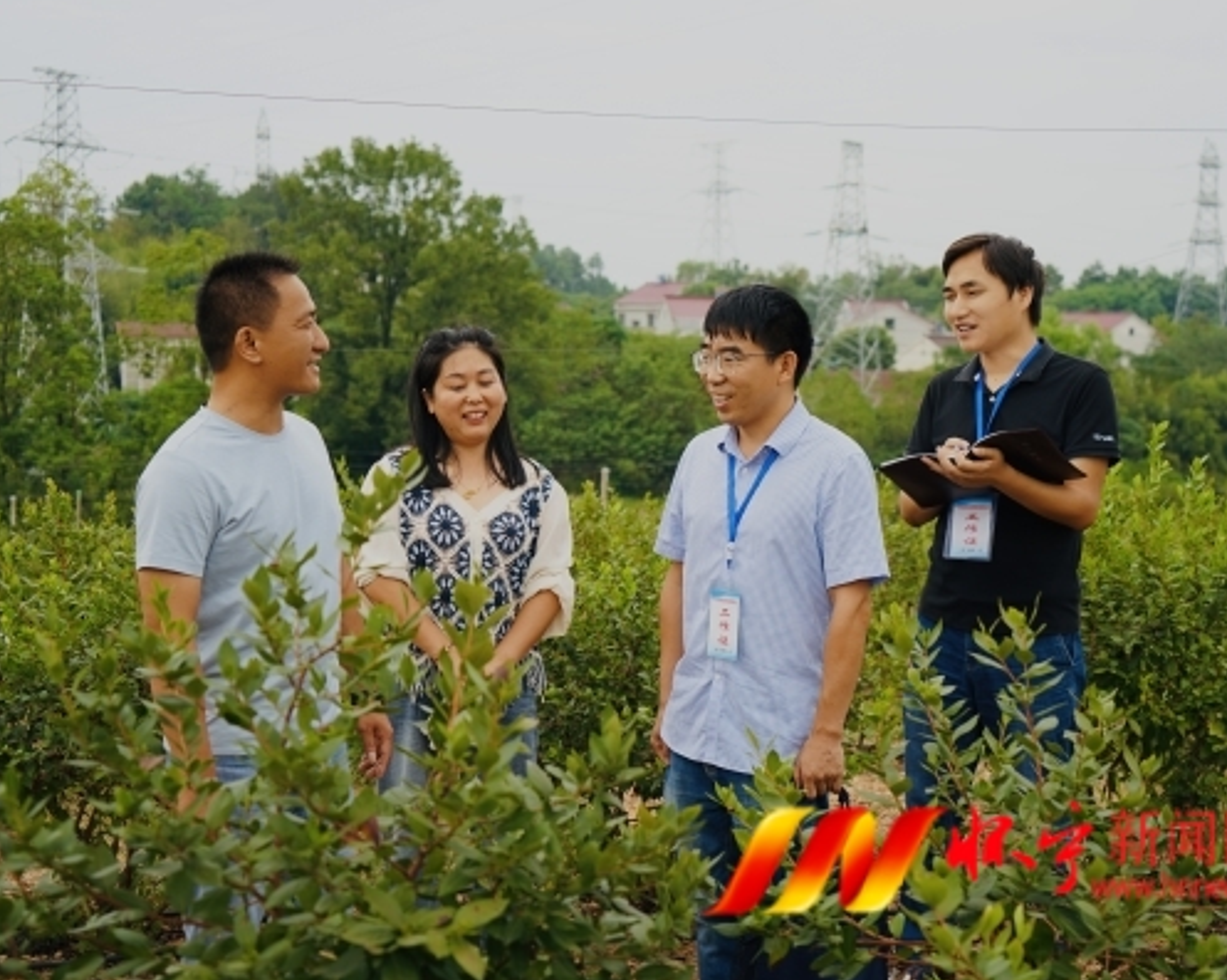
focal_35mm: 50
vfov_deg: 30.2
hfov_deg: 37.3
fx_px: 1814
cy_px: 490
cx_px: 656
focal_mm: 44
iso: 125
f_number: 4
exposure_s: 1/160
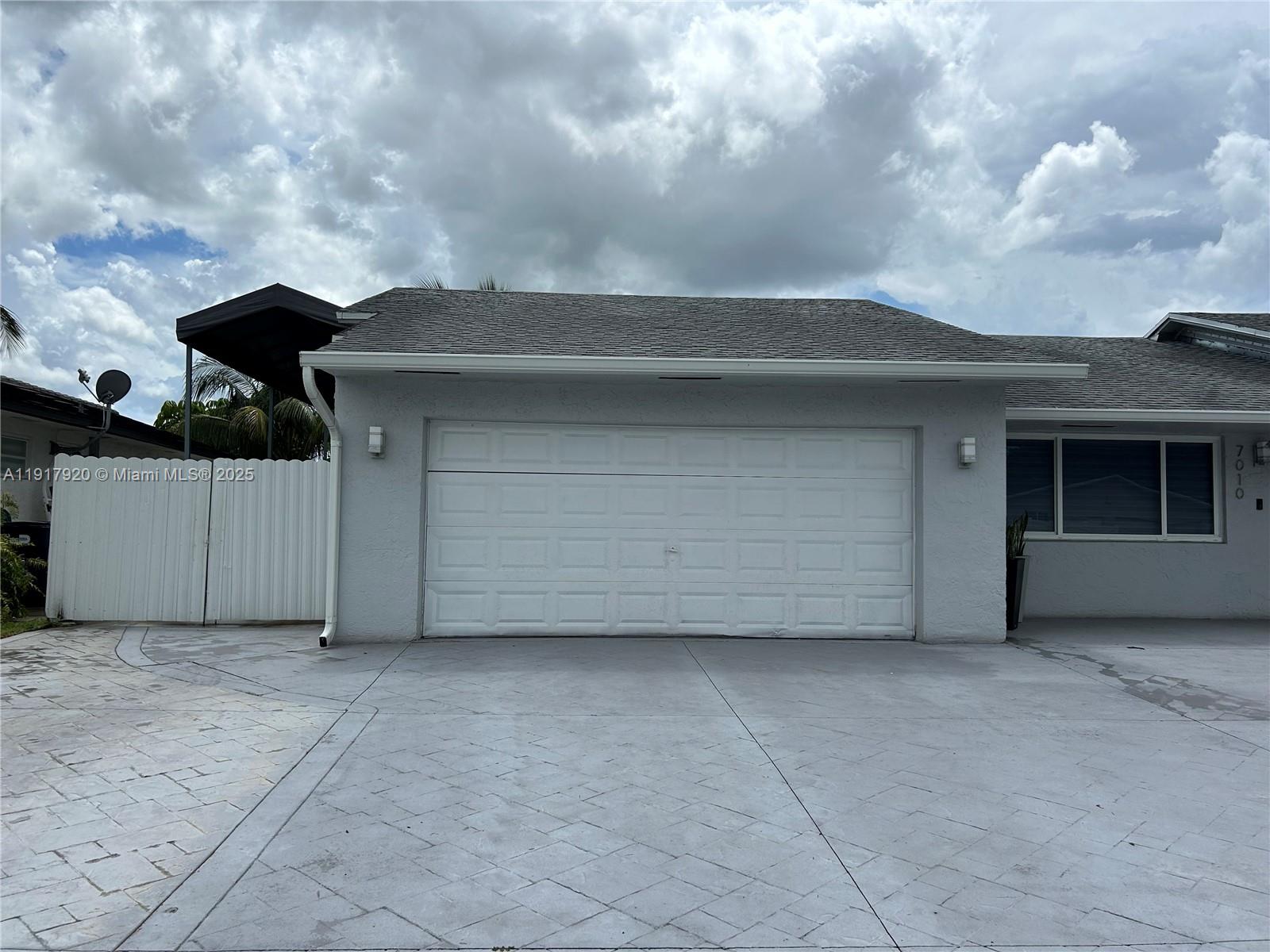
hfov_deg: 67.3
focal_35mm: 26
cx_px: 635
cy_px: 476
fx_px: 954
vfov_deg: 53.1
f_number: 1.5
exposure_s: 1/8000
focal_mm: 5.7
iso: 50
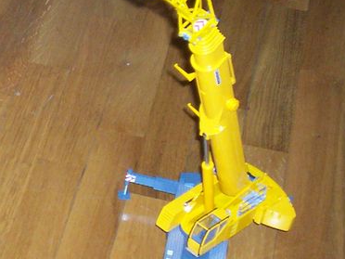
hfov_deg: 14.8
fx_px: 1236
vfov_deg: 11.9
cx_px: -164
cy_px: 155
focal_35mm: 124
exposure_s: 1/64
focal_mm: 5.9
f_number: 4.5
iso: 140
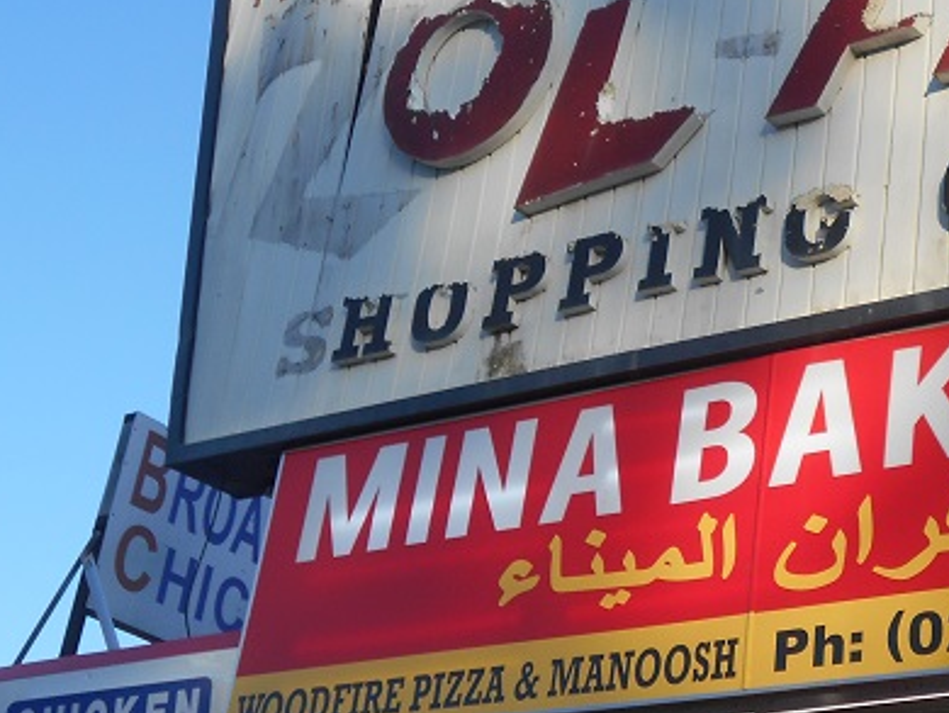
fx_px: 2195
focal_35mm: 80
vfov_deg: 18.2
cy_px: 95
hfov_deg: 23.7
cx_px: 864
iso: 80
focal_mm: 6.7
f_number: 3.9
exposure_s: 1/320
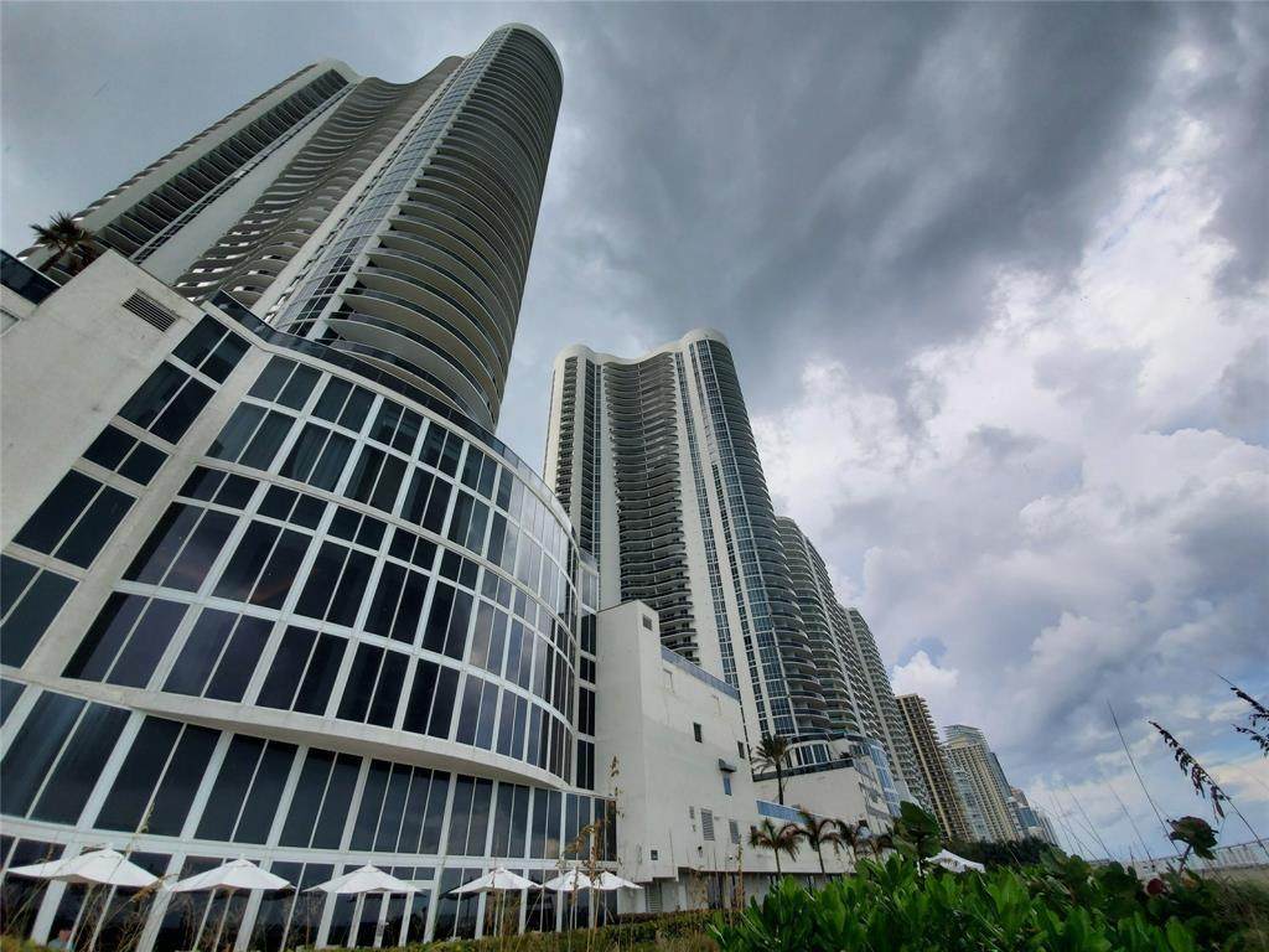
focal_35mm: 13
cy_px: 476
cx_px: 634
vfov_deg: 89.9
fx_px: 477
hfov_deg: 106.2
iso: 50
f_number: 2.2
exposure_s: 1/699
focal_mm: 1.8
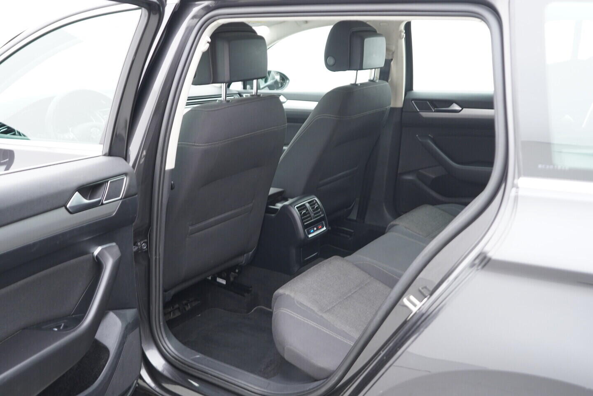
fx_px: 593
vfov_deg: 36.9
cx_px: 296
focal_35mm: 36
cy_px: 198
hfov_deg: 53.1
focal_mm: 24
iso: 320
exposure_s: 1/40
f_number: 2.8
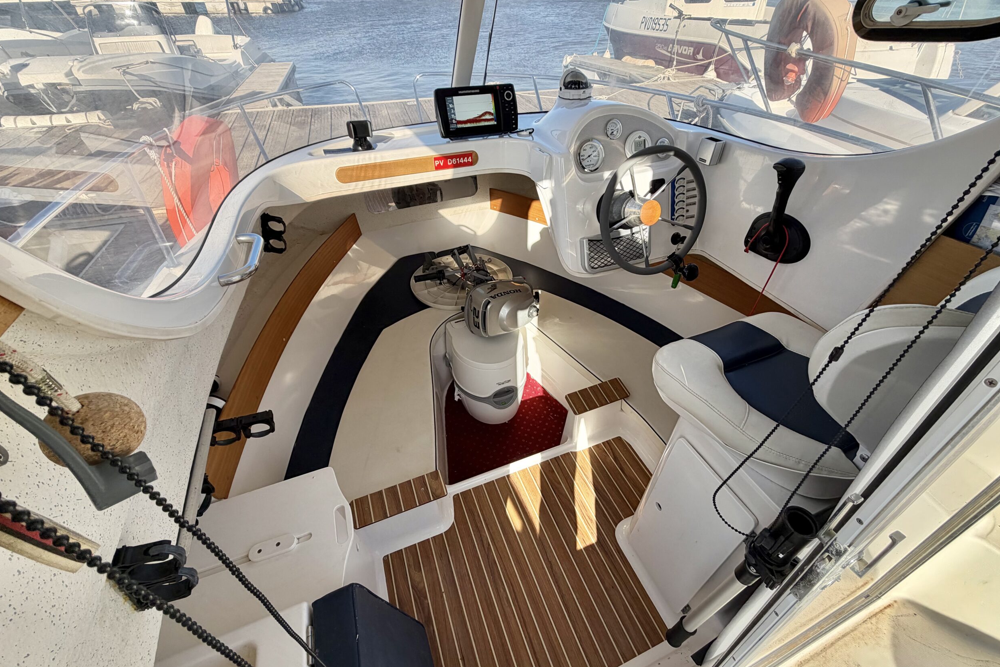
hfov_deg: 100.4
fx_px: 417
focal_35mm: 15
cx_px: 513
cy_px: 337
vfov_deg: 77.3
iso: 40
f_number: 2.2
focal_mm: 2.22
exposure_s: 1/531
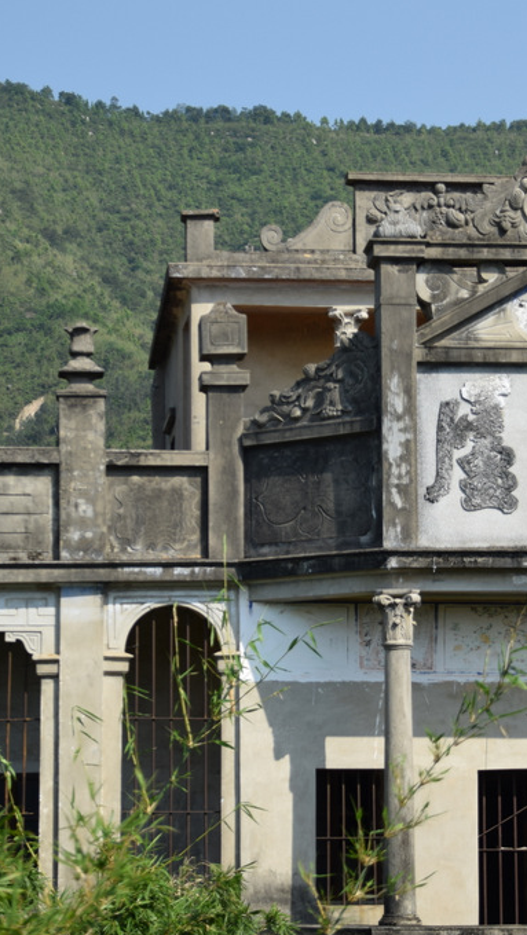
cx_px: 389
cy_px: 468
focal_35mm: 123
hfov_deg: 9.9
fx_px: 3053
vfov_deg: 17.4
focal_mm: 52
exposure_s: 1/1250
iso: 200
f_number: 5
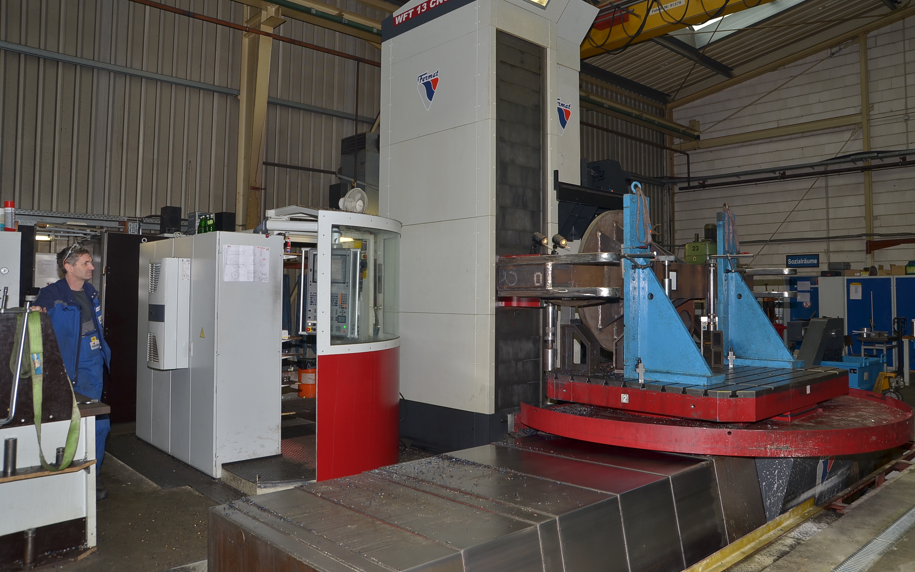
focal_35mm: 27
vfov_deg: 46.7
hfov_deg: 69.4
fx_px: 661
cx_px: 458
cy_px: 264
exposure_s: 1/60
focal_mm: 17
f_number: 8
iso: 125
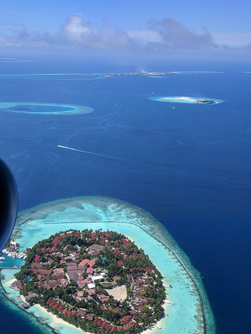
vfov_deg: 55.1
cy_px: 143
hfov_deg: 42.7
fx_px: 319
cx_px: 98
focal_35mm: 33
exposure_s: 1/1845
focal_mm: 4.67
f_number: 2
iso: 60
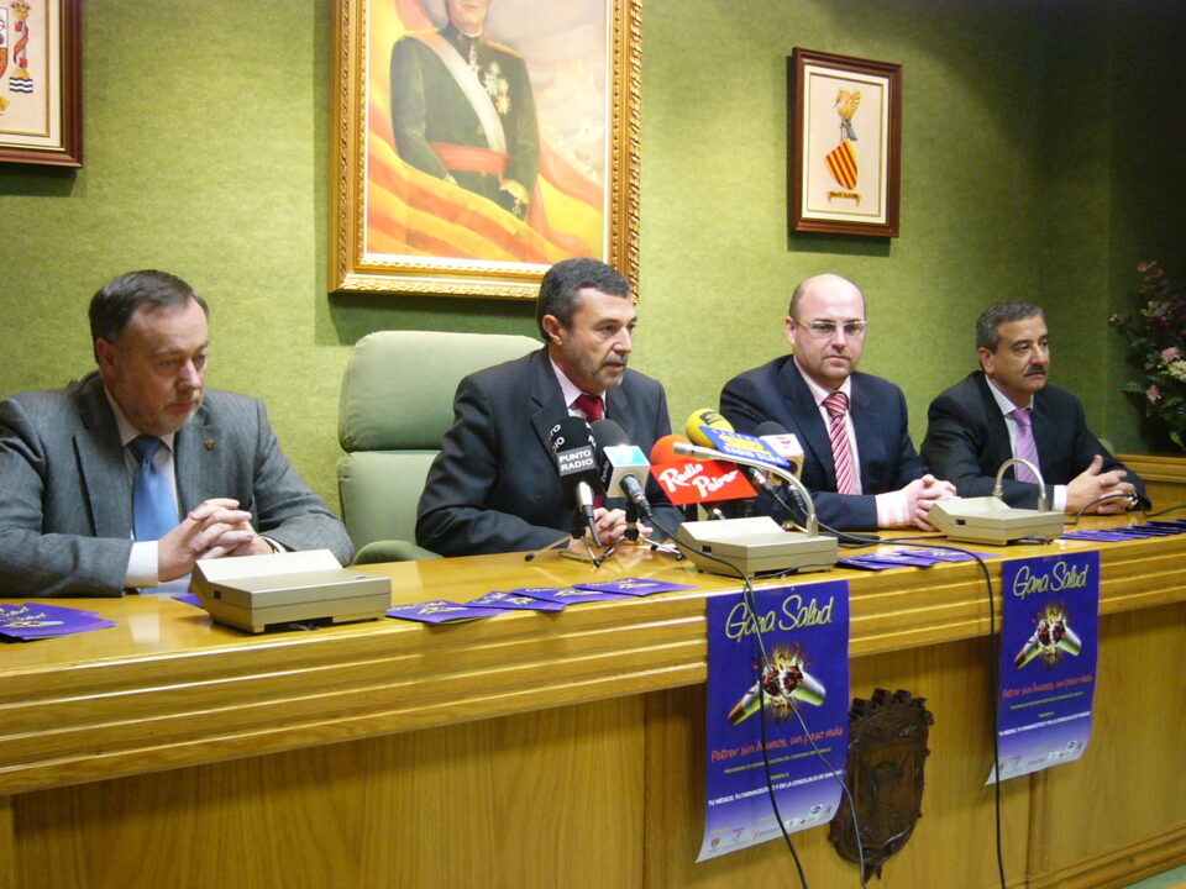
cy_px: 444
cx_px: 593
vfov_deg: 36.8
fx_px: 1336
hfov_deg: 47.9
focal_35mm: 39
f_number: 2.9
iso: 200
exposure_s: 1/10
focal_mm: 6.5
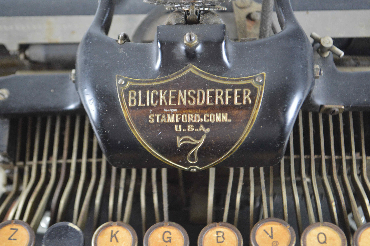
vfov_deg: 16.5
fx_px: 847
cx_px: 185
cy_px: 123
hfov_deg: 24.6
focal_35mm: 82
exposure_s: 1/15
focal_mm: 55
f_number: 5.6
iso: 1600
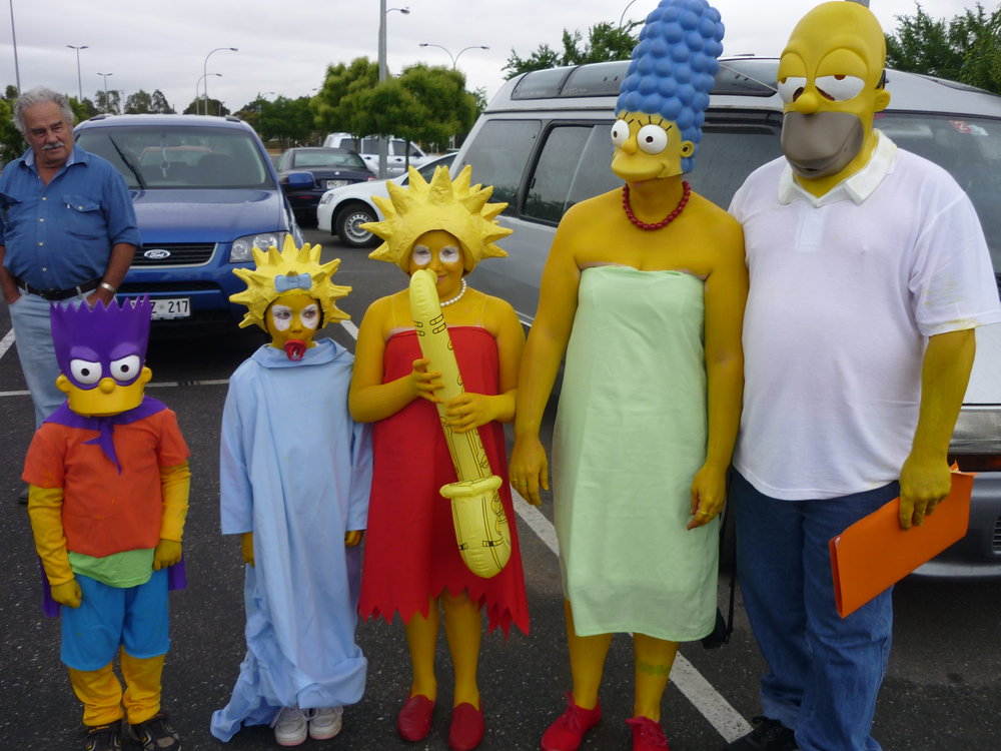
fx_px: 954
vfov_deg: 42.9
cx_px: 500
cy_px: 376
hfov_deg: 55.4
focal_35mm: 33
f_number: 2.8
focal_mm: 5.5
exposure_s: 1/200
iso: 80
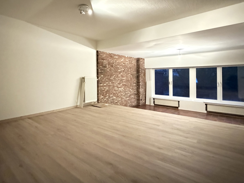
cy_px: 76
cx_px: 103
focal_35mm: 20
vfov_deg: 65.5
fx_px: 141
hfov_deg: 81.2
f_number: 2.2
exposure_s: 1/17
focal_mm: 2.22
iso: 2500
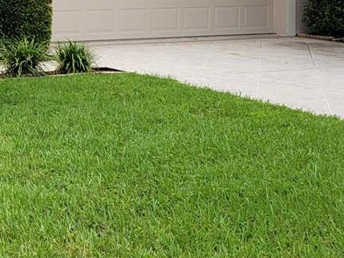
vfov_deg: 14.8
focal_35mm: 97
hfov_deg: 18.4
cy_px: -40
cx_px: -141
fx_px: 964
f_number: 1.8
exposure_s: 1/2804
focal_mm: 5.4
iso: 40
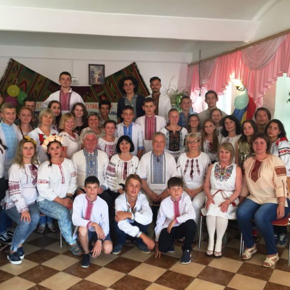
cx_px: 136
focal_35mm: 35
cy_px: 143
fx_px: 332
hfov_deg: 47.2
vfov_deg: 47.2
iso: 100
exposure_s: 1/33
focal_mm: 4.15
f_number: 2.2
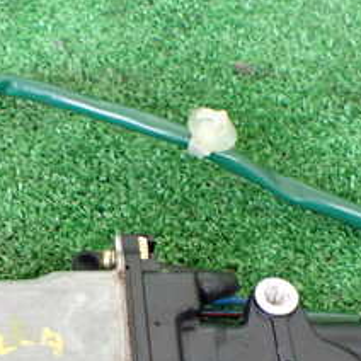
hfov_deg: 22.7
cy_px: 301
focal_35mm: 75
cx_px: 65
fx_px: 885
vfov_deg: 22.7
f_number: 2.3
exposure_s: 1/125
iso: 800
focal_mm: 5.4
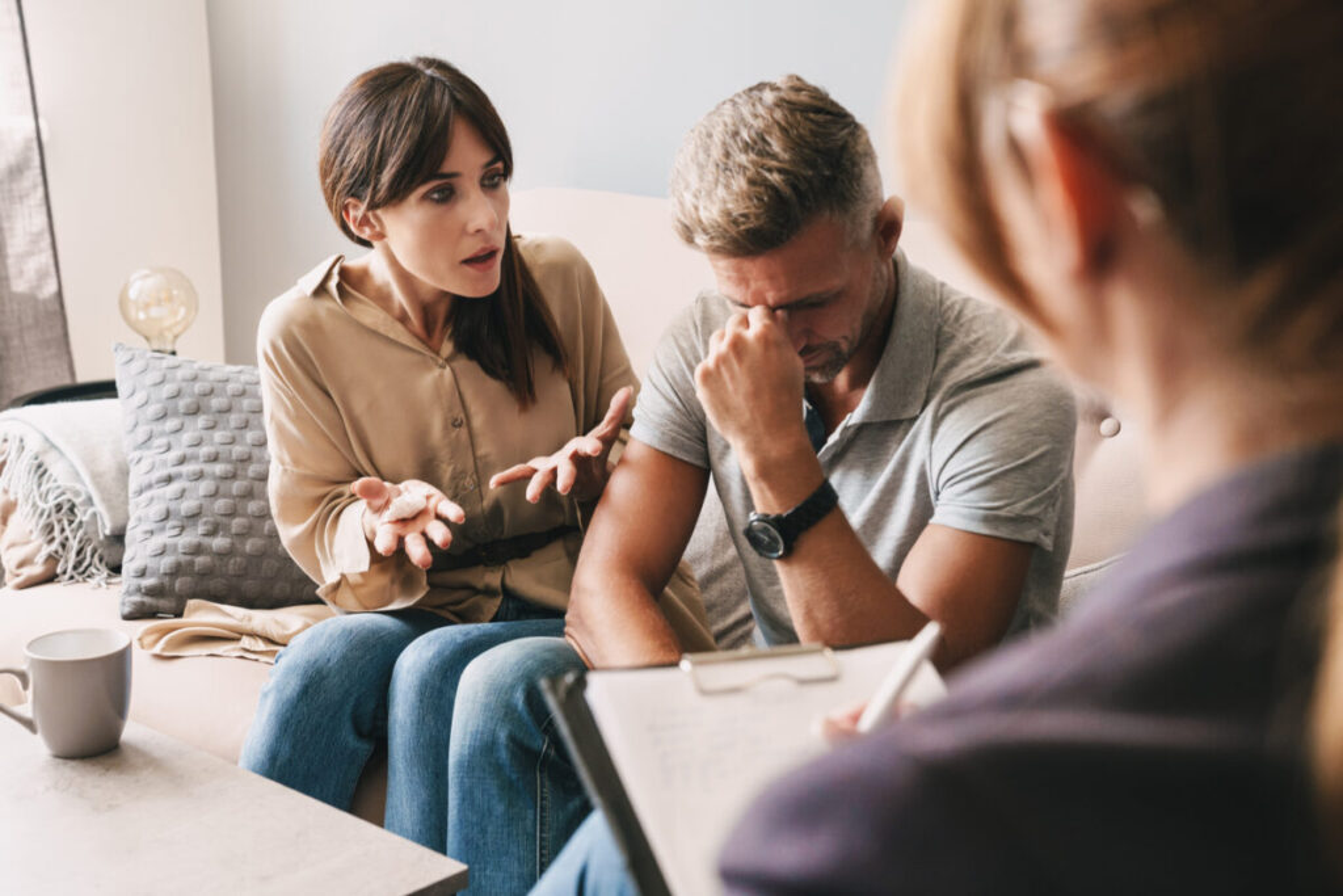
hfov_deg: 38.9
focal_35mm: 51
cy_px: 448
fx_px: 1903
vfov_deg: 26.5
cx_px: 672
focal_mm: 51
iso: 1000
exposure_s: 1/160
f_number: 4.5
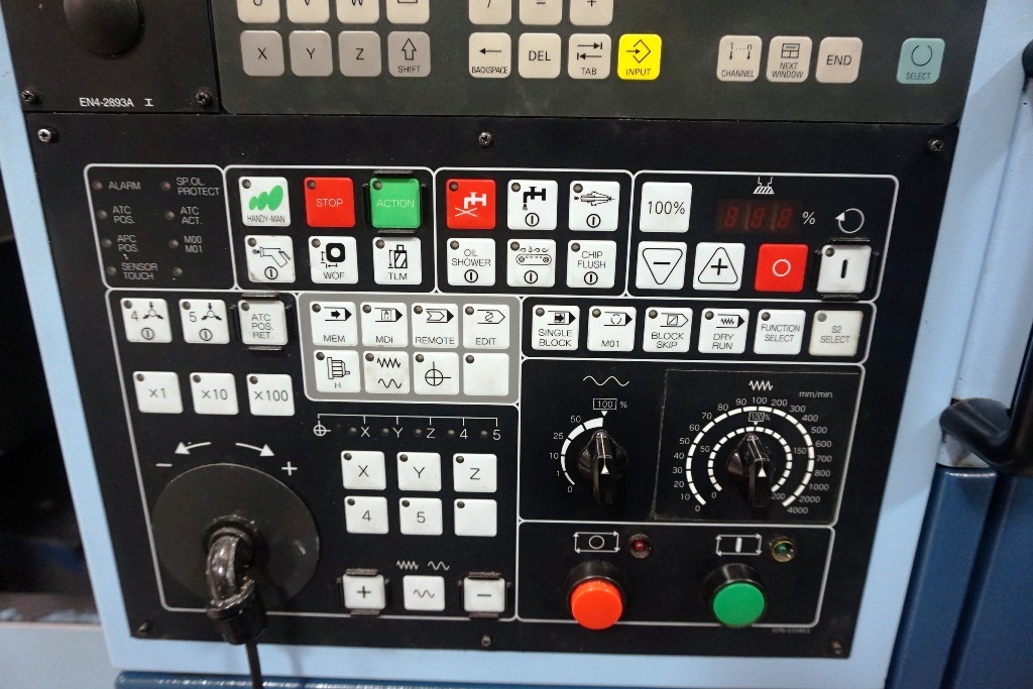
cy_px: 344
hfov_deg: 73.7
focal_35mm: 24
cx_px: 516
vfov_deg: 53.1
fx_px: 689
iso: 1250
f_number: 4
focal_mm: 16
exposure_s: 1/60
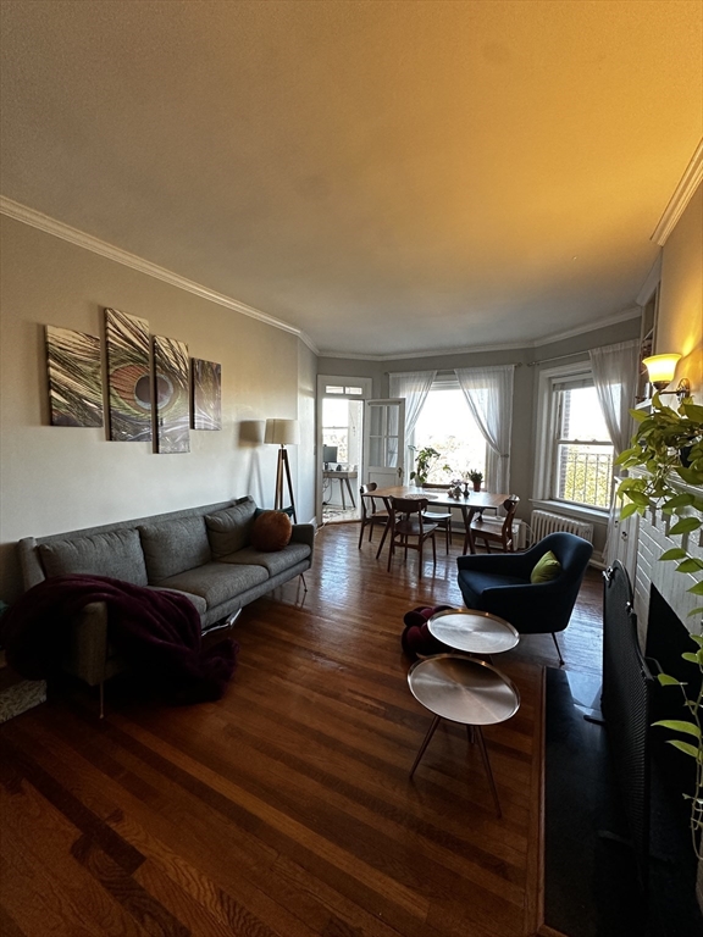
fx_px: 379
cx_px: 352
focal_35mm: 14
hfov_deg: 85.7
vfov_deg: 102.1
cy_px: 468
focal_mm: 2.22
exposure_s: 1/120
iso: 250
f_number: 2.2
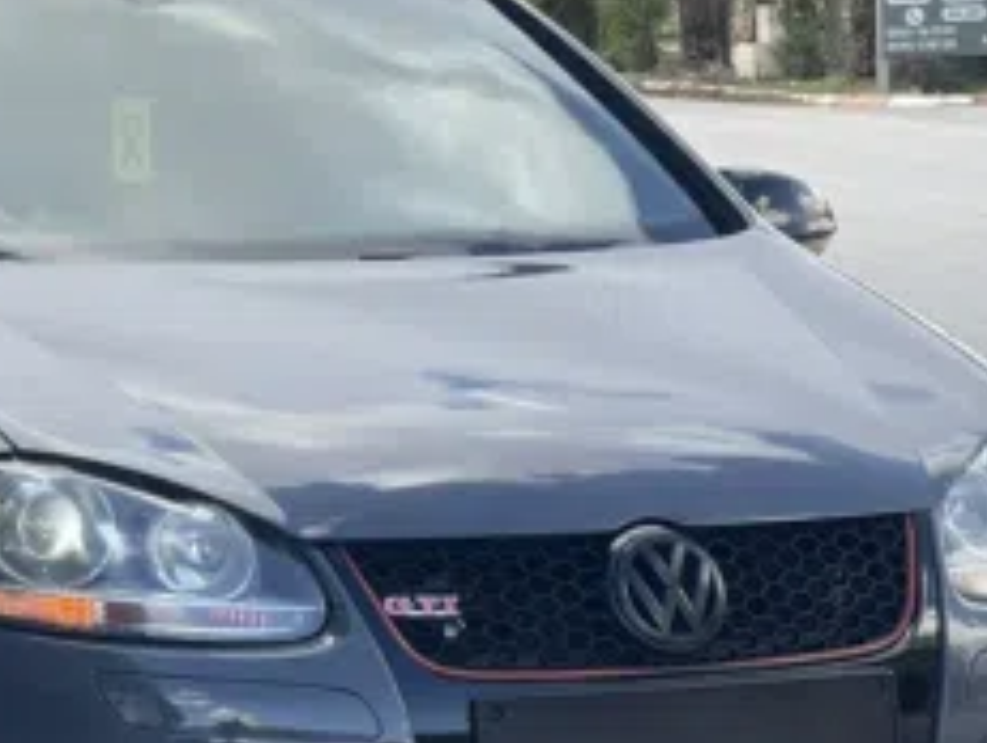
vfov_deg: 8.4
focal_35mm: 177
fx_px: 5055
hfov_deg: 11.1
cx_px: 209
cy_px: 325
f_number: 2.2
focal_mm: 7.5
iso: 25
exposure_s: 1/176
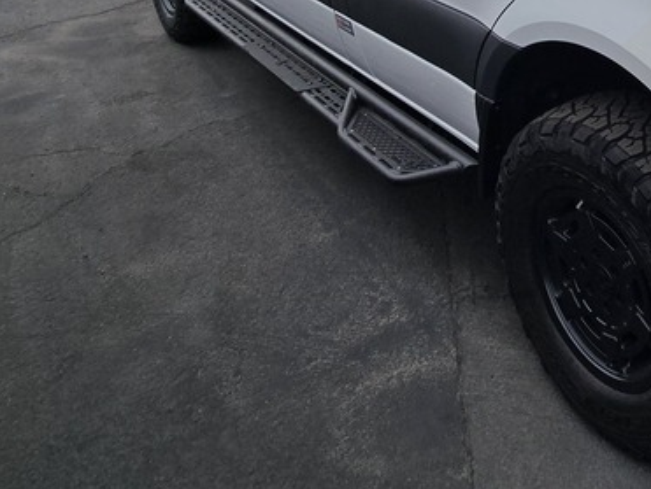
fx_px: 659
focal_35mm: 35
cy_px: -114
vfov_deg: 32.7
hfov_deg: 45.3
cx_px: 637
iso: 50
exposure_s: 1/1571
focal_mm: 2.2
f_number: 2.2
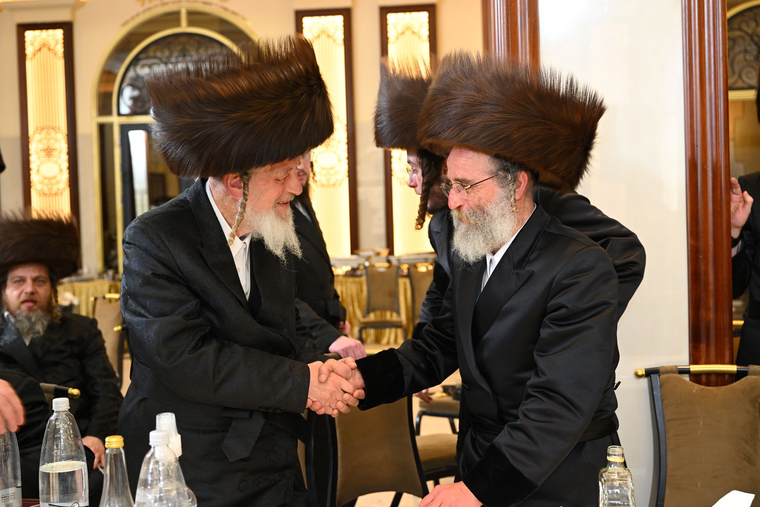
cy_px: 254
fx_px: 1013
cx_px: 380
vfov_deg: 28.1
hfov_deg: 41.1
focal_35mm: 48
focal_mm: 48
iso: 1250
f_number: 4.5
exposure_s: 1/200
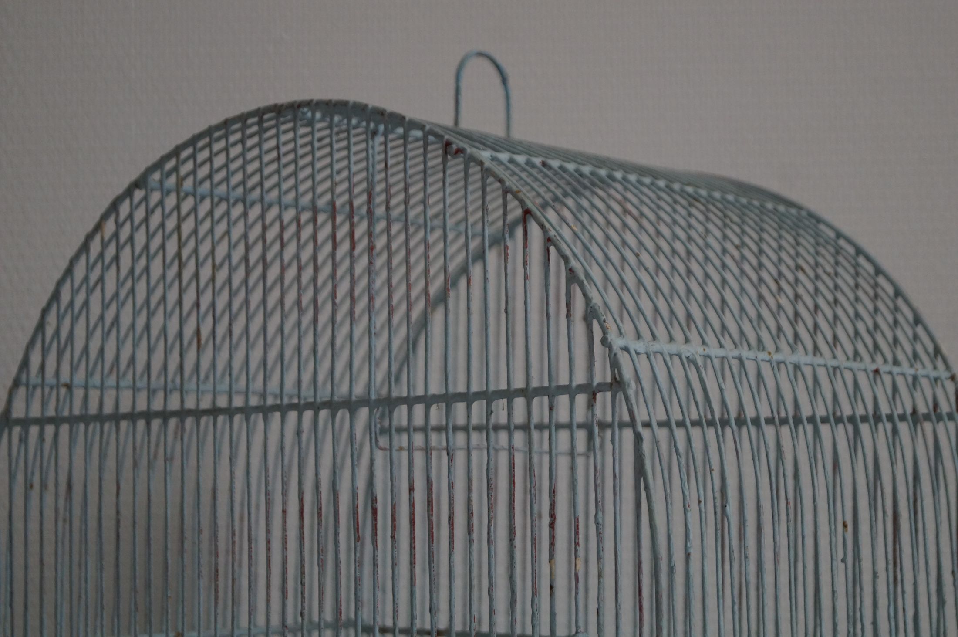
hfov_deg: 24.8
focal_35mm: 82
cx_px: 479
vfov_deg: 16.6
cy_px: 318
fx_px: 2180
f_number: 5.6
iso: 800
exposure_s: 1/100
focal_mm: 55
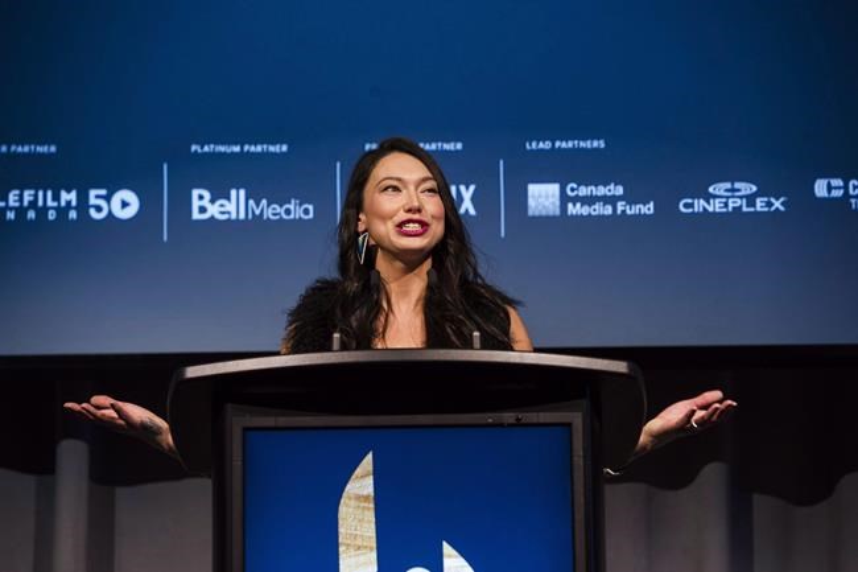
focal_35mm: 165
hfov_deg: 12.5
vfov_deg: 8.3
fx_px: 3931
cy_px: 286
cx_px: 429
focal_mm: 165
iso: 2000
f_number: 5
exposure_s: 1/200
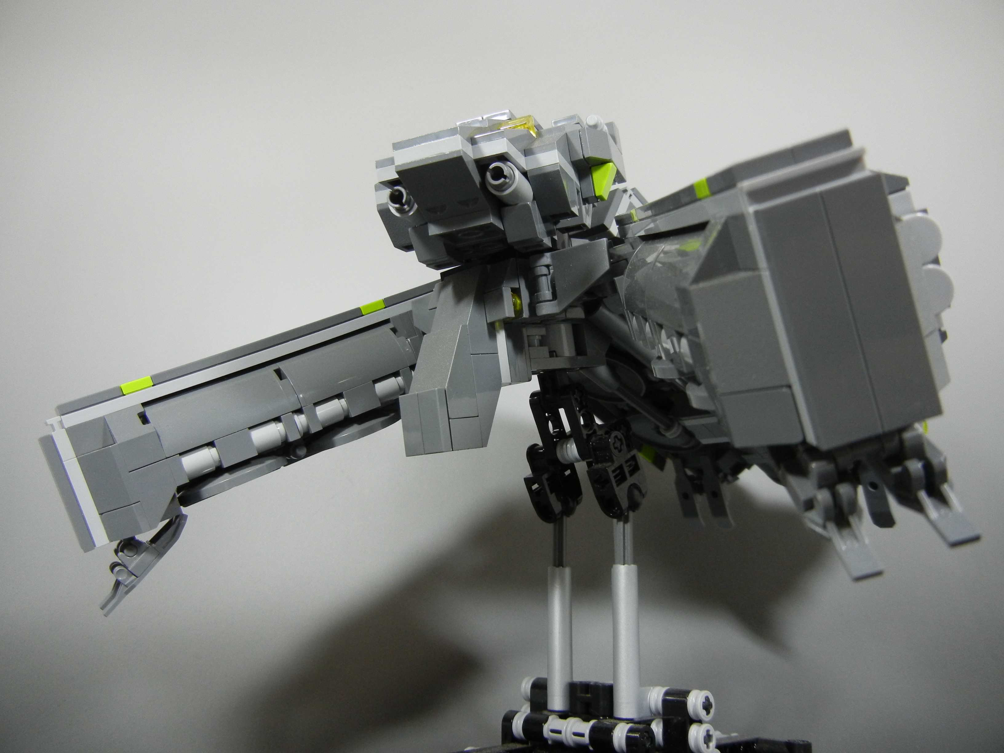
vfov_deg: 46.8
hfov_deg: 60.0
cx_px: 502
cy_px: 376
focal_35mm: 30
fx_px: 870
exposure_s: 1/48.3
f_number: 3.5
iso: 400
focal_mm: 5.4
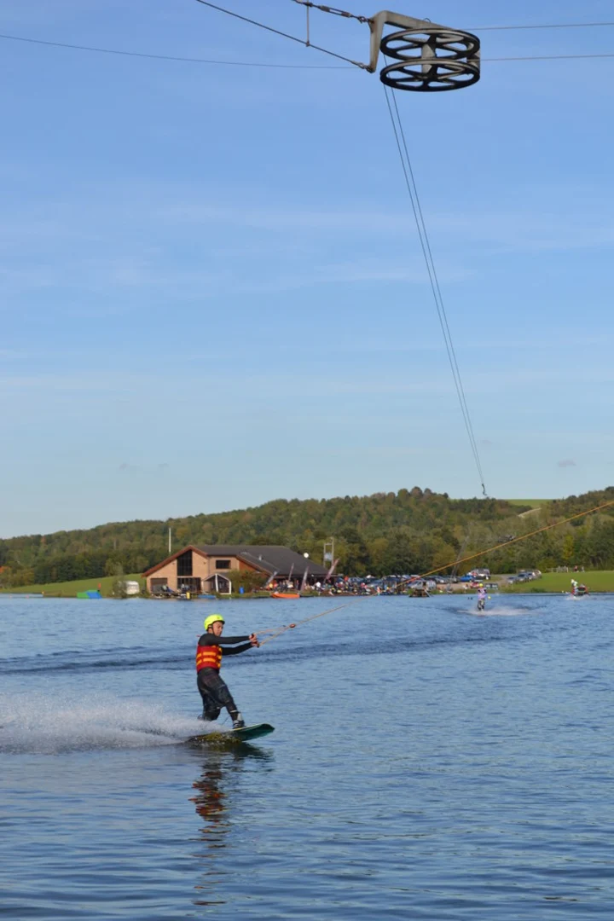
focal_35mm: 78
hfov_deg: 17.5
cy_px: 460
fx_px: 1995
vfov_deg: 26.0
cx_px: 307
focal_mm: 52
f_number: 8
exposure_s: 1/250
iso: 100
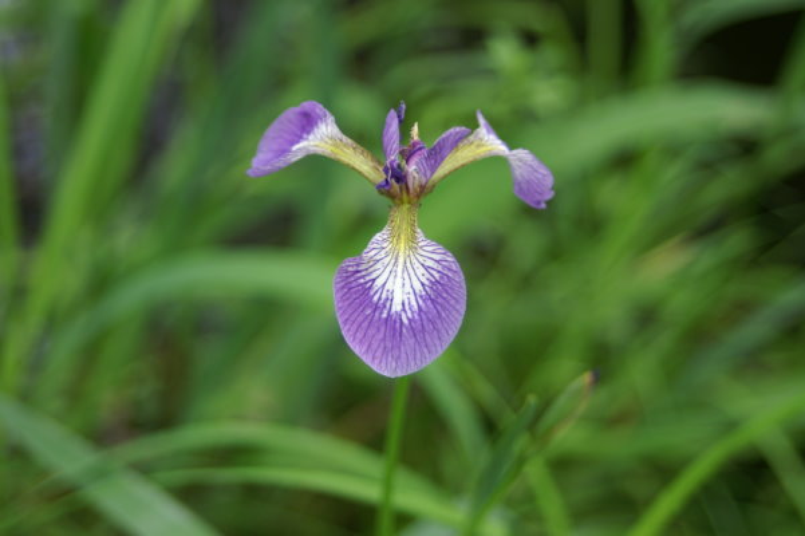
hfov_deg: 19.5
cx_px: 402
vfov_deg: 13.0
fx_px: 2347
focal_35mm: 105
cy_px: 268
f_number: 4
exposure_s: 1/40
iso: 200
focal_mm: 70
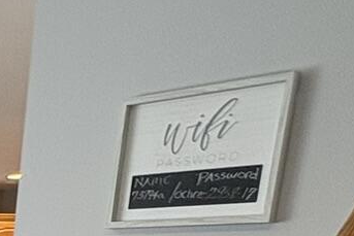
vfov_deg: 13.3
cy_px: 484
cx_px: -284
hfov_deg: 18.3
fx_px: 856
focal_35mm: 87
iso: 125
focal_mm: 2.22
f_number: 2.2
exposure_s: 1/60
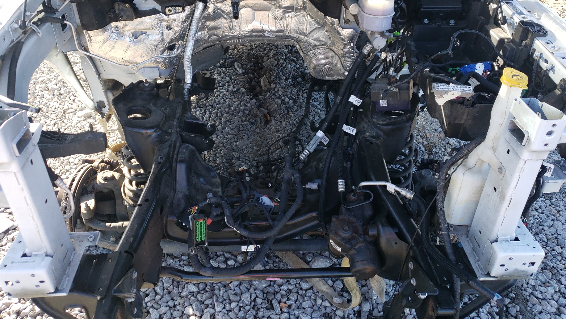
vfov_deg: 39.7
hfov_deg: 66.1
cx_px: 283
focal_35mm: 29
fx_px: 435
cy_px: 109
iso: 50
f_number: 1.5
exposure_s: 1/345
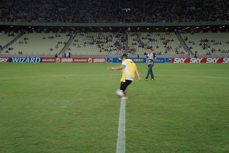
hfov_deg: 48.0
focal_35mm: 40
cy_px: 76
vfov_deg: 33.0
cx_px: 114
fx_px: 257
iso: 200
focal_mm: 27
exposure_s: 1/100
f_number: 5
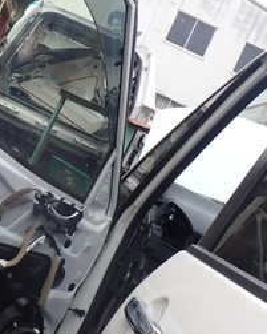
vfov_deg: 27.1
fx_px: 691
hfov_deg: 21.2
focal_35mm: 70
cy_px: 130
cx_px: 7
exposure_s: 1/400
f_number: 3.2
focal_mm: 5.4
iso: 100
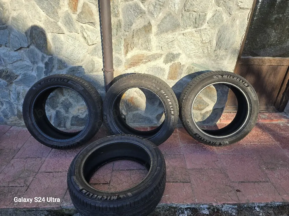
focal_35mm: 23
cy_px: 108
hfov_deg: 73.9
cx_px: 144
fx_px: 192
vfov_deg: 58.9
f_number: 1.7
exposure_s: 1/294
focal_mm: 6.3
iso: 12
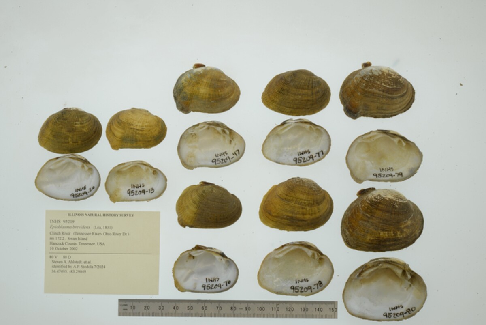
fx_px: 810
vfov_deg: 22.6
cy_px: 162
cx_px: 243
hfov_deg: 33.4
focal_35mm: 60
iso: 100
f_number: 32
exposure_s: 1/10
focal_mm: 60
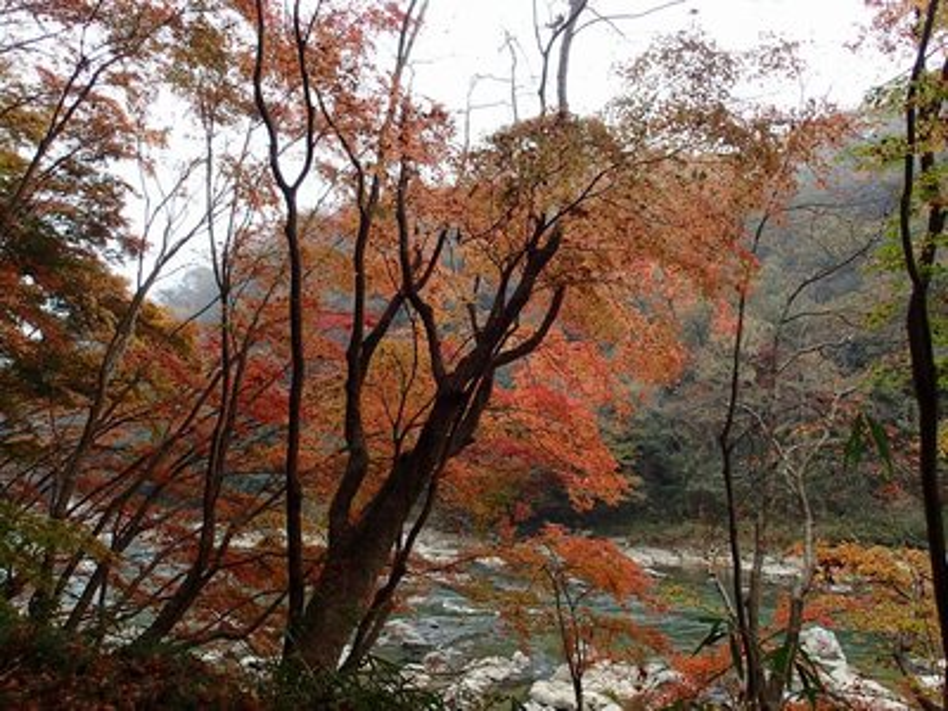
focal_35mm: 25
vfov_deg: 54.9
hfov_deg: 69.4
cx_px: 474
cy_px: 356
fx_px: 685
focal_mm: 4.5
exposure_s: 1/200
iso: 100
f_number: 2.8
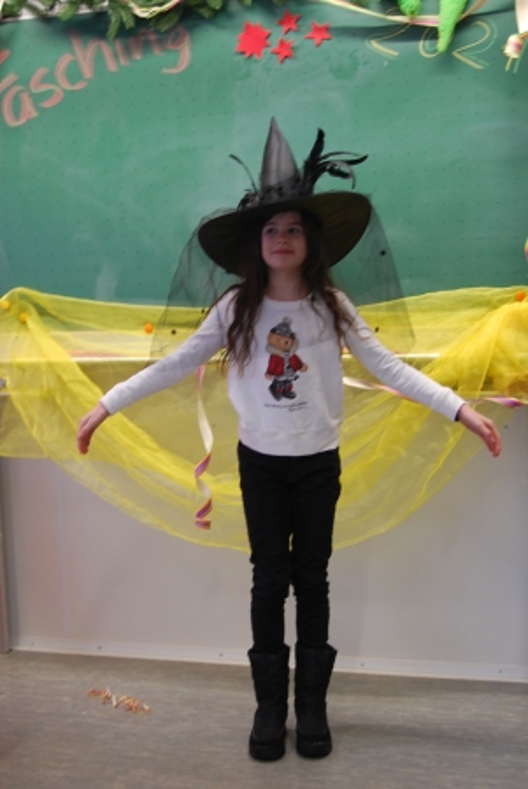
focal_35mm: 52
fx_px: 1152
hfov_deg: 25.8
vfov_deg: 37.8
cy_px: 394
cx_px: 264
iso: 280
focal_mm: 35
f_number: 4.8
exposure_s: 1/30
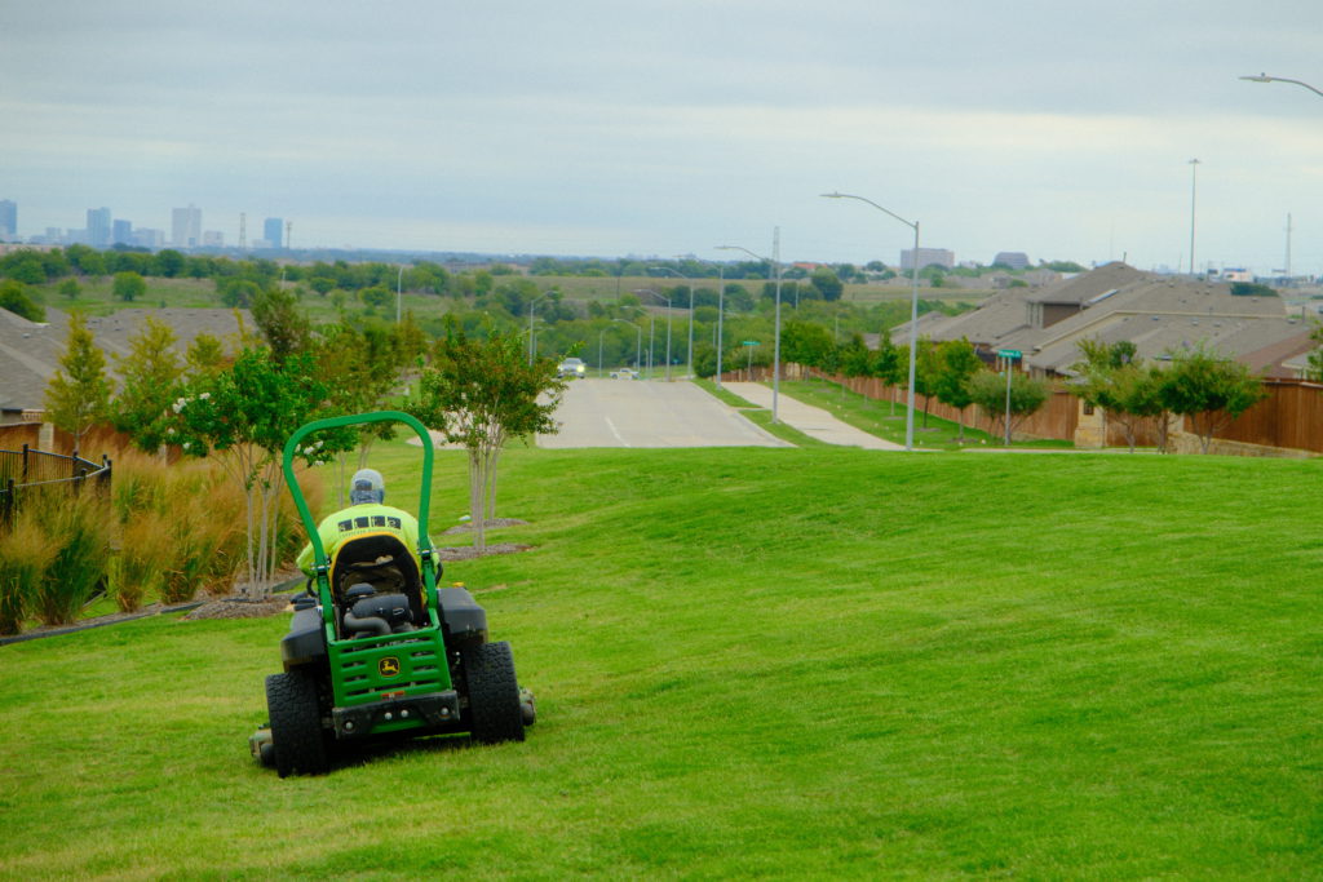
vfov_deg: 11.4
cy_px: 441
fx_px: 4410
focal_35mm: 120
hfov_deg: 17.1
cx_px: 662
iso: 800
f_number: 4.5
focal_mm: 80
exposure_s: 1/950
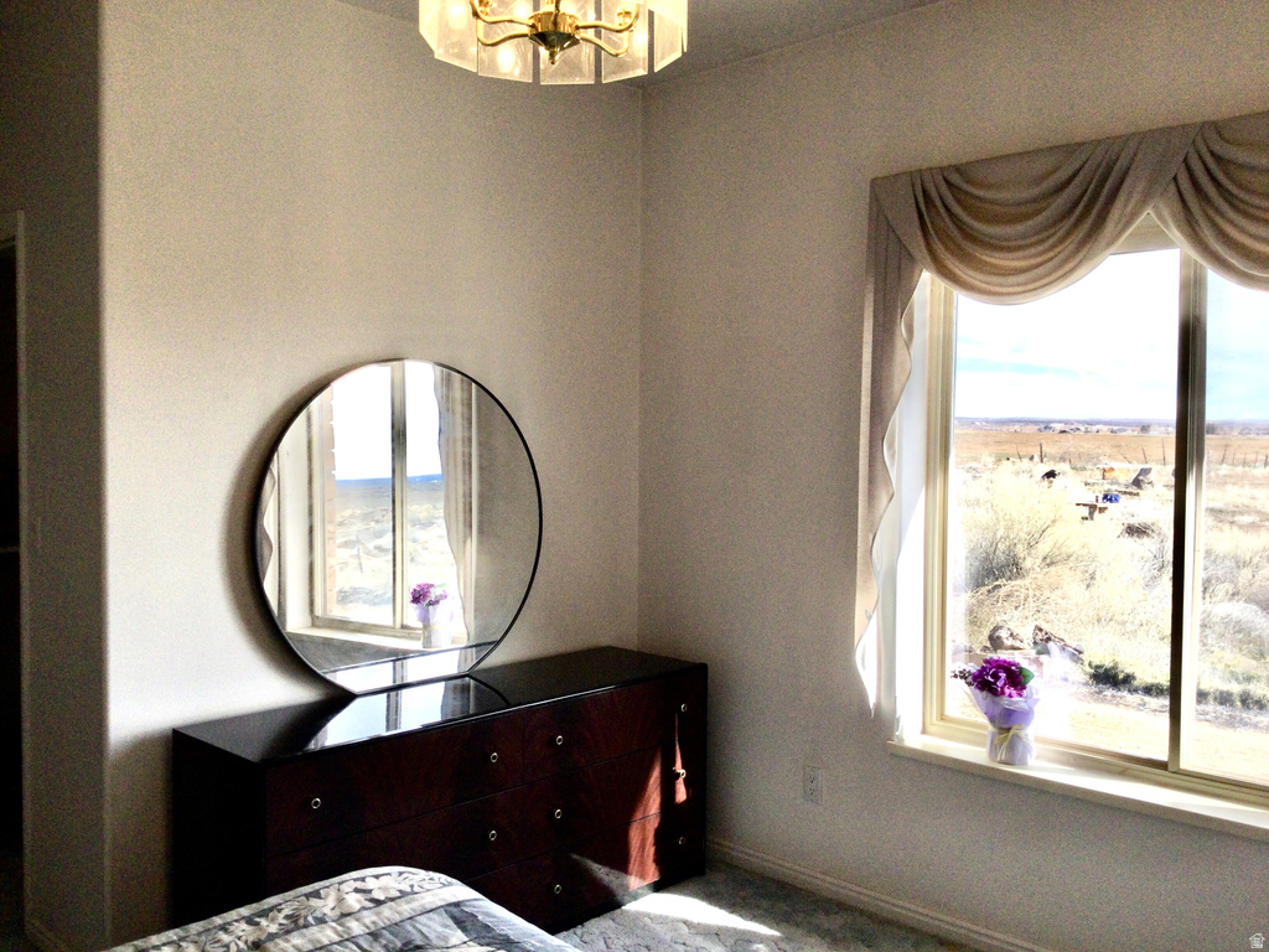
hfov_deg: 58.4
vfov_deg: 45.4
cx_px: 634
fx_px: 1136
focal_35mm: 31
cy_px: 476
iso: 25
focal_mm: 3.3
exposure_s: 1/344
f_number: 2.4
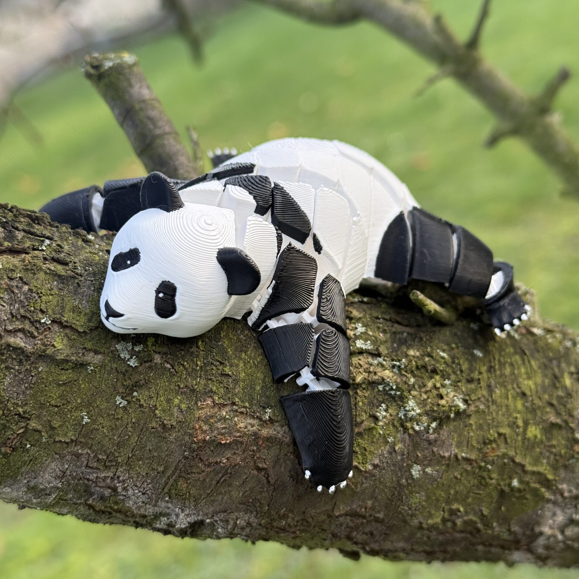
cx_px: 291
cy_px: 283
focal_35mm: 57
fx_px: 1079
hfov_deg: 30.0
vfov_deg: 30.0
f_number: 1.78
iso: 80
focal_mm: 6.76
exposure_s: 1/319
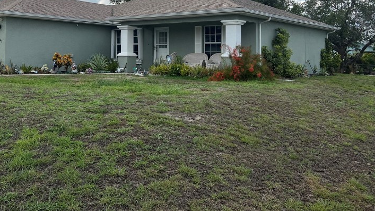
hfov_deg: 48.9
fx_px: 408
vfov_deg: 28.1
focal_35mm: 41
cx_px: 139
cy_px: 29
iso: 50
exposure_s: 1/5076
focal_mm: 5.7
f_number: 1.5
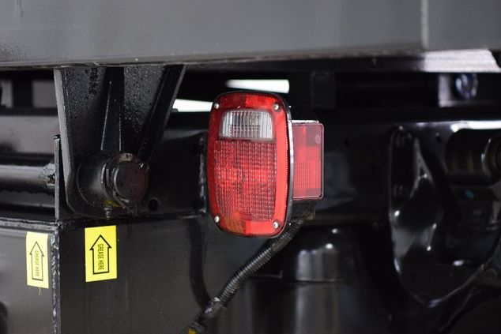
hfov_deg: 19.3
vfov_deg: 12.9
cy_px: 167
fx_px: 1475
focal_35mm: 106
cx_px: 252
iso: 1600
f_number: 2.8
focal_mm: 70
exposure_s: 1/30
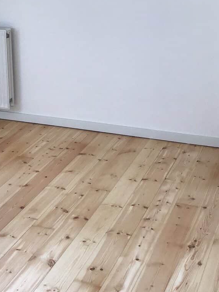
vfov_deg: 28.7
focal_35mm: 66
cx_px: 45
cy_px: 56
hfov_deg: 22.0
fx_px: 557
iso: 40
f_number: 2.4
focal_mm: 3.3
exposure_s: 1/100
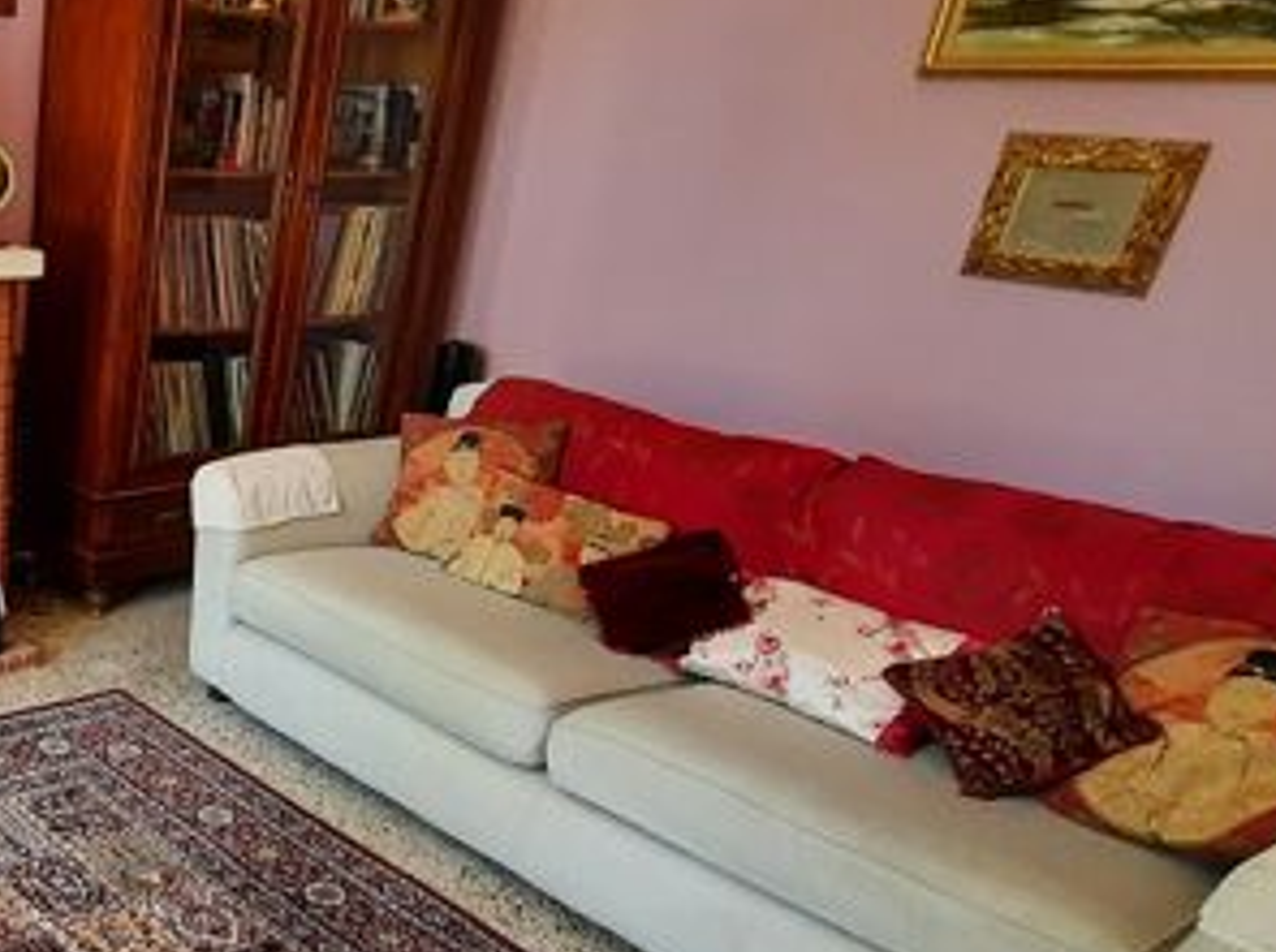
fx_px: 1141
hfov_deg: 47.2
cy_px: 689
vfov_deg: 44.1
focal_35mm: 31
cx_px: -37
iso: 160
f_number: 2.2
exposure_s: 1/50
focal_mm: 1.74
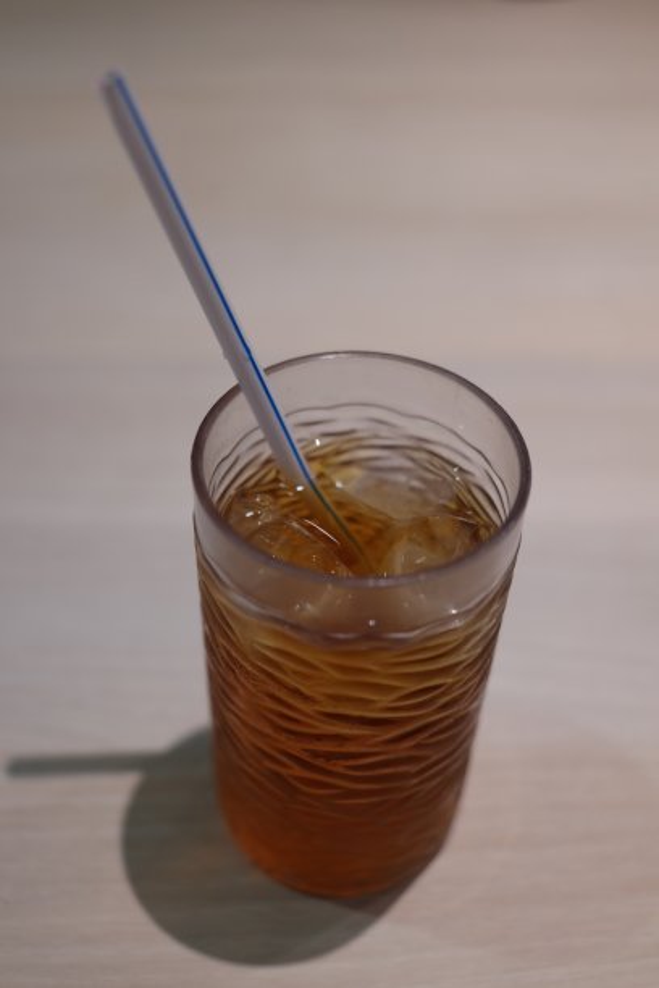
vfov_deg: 42.7
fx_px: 1263
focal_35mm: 46
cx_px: 330
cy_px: 494
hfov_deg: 29.2
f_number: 2
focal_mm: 30
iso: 200
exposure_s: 1/80
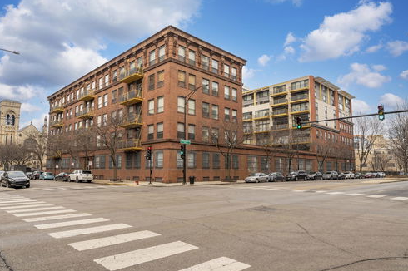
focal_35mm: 24
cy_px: 138
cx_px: 197
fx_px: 271
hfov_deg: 73.9
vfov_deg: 53.2
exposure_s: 1/50
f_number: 9
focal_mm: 22.9
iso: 200
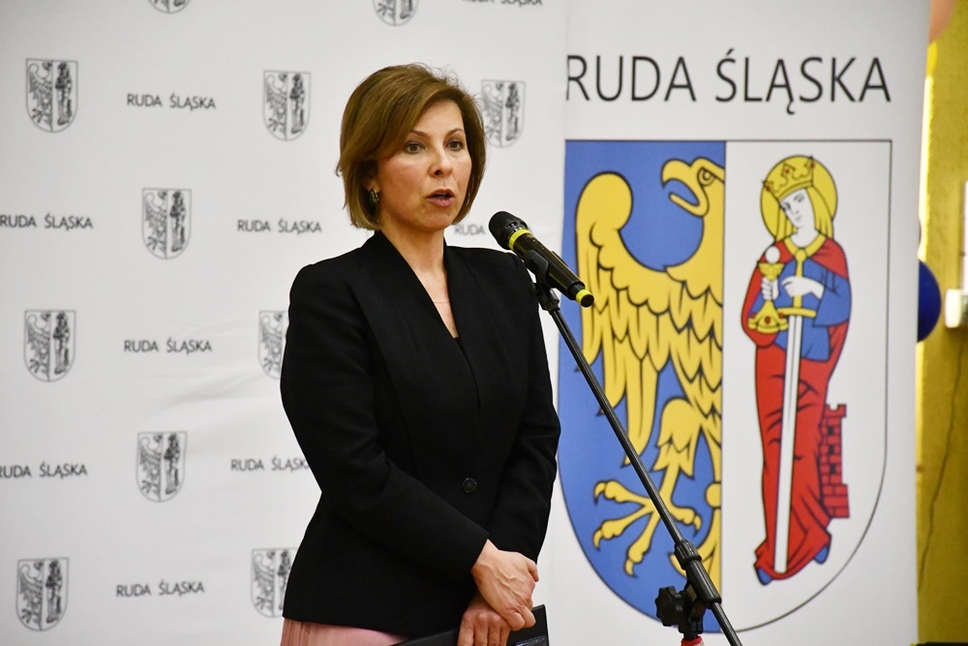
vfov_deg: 6.5
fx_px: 5647
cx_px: 484
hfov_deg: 9.8
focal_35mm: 210
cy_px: 323
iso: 6400
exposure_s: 1/250
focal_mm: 140
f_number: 5.6
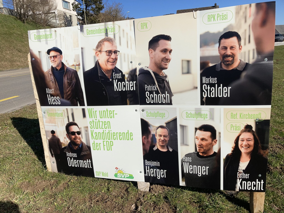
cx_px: 142
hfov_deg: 63.4
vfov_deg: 49.7
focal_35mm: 28
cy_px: 106
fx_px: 230
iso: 25
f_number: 1.8
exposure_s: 1/3436
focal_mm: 3.99
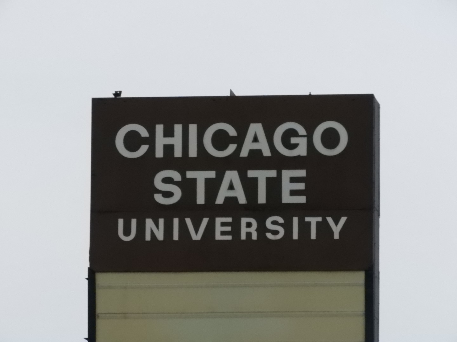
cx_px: 228
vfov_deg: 5.0
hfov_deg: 6.6
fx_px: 3961
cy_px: 171
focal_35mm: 300
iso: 1600
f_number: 7.7
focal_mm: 53.7
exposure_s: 1/2000
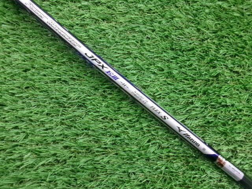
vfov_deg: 49.7
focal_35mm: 28
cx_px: 126
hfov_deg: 63.4
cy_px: 94
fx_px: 204
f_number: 3.9
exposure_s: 1/34
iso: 800
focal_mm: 5.1
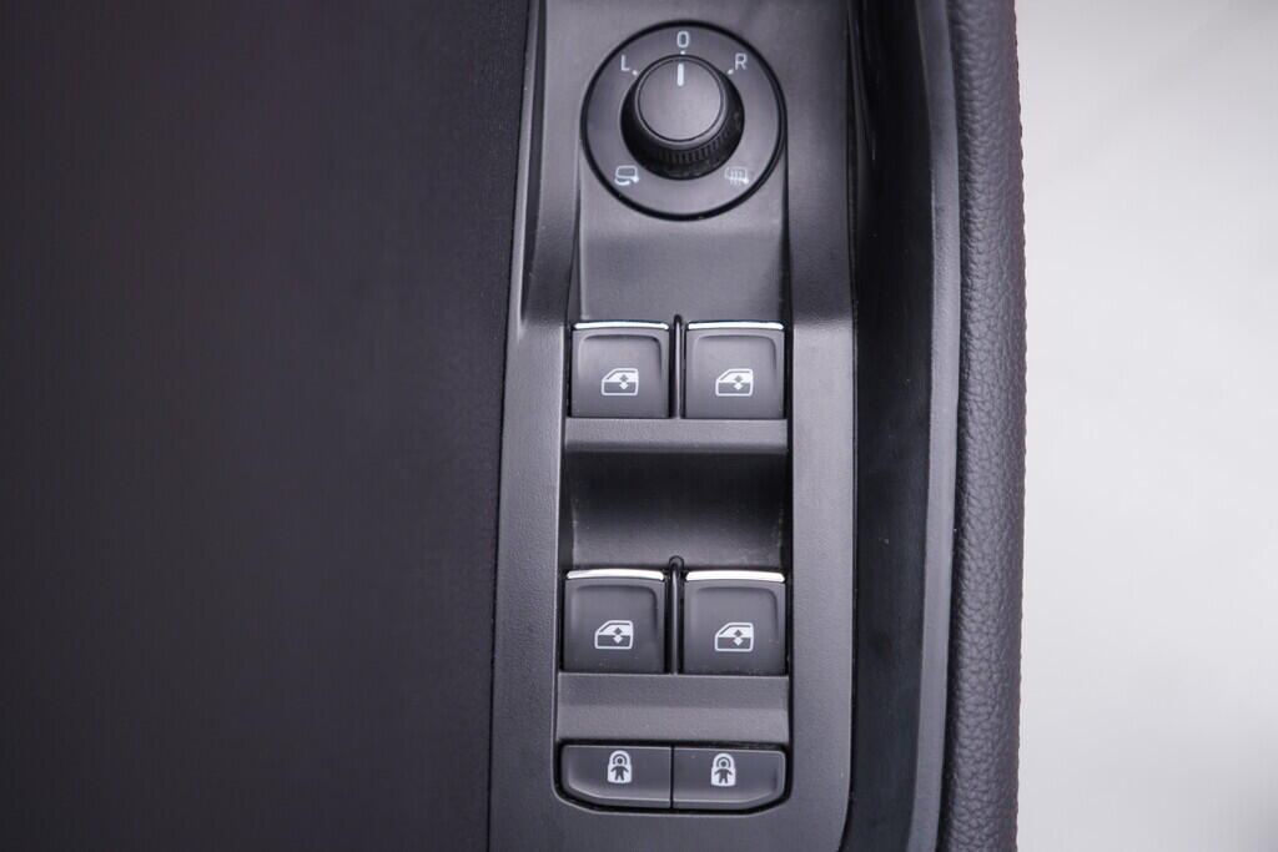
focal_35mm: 36
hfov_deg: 53.1
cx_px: 639
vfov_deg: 36.9
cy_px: 426
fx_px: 1278
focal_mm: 24
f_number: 2.8
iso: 200
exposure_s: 1/40
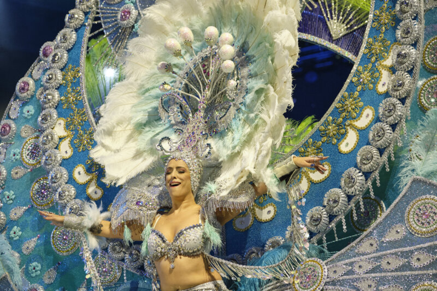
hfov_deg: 18.3
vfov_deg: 12.2
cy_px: 146
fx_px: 1359
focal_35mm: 112
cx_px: 218
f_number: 2.8
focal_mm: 74.4
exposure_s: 1/640
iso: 1250
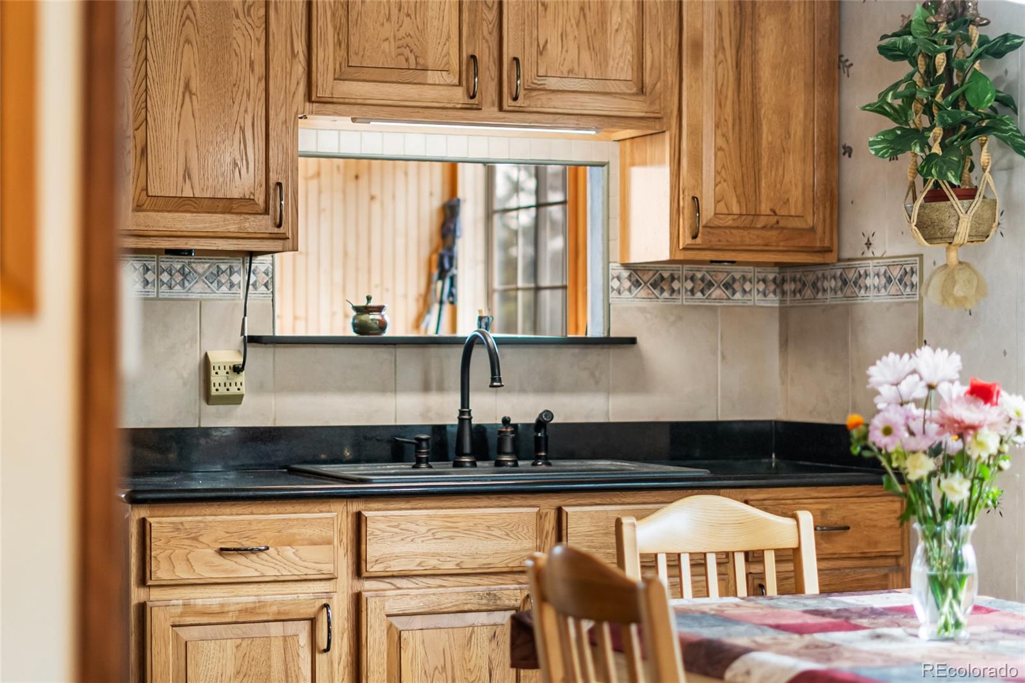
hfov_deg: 27.0
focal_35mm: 75
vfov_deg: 18.2
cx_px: 512
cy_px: 342
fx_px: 2135
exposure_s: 1/160
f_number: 1.8
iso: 200
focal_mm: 50
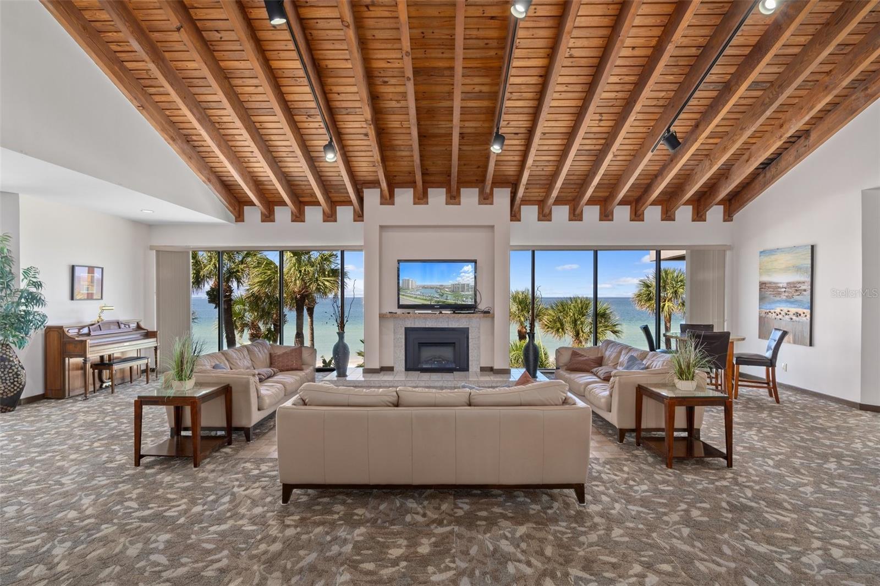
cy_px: 293
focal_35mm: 16
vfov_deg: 73.7
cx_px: 440
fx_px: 391
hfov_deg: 96.7
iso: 320
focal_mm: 16
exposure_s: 1/3
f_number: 8
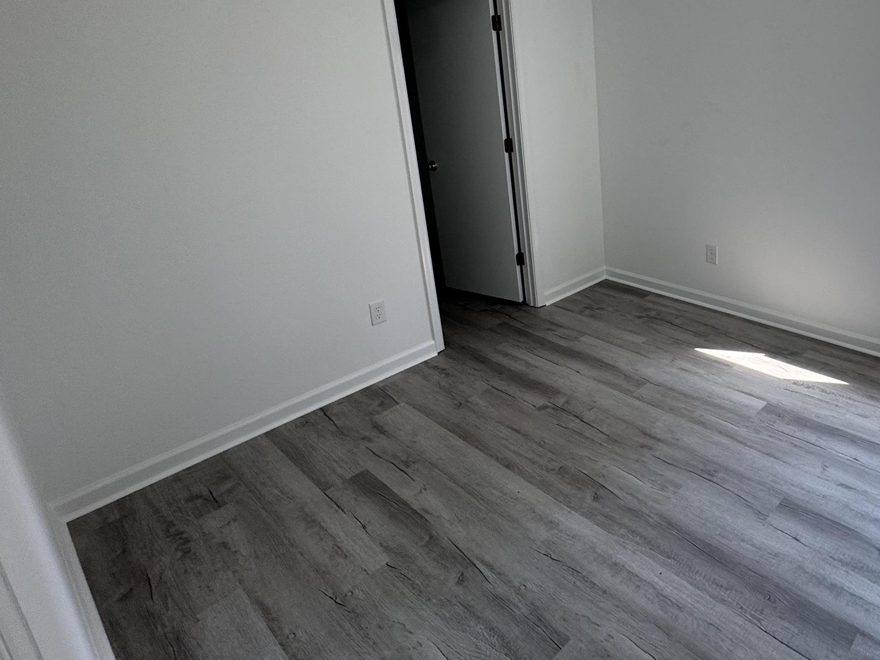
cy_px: 231
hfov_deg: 70.0
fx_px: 585
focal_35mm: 23
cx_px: 638
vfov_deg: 57.8
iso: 100
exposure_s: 1/120
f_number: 2.2
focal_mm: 2.22
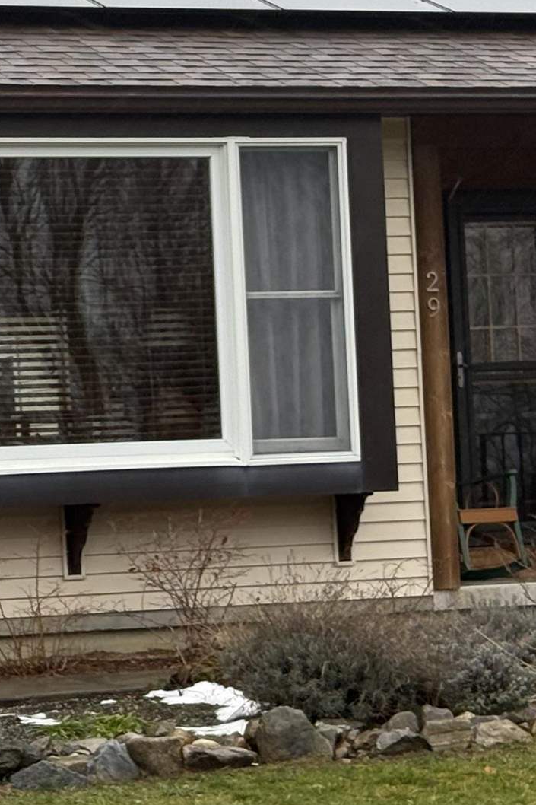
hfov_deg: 9.3
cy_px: 483
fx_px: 3239
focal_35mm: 145
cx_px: -121
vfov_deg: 14.1
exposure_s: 1/192
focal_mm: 6.76
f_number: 1.78
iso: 125
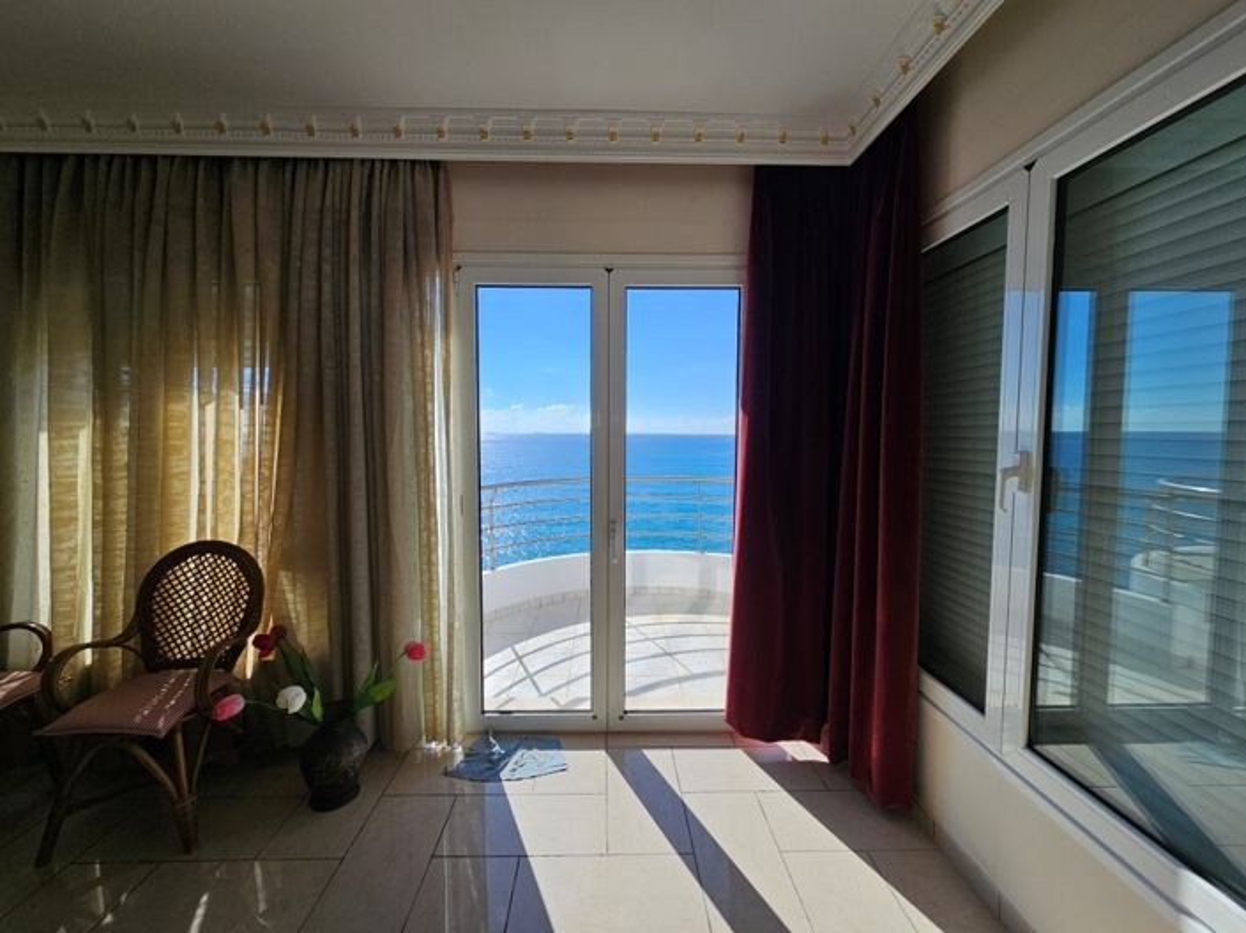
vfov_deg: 89.9
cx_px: 623
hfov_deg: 106.2
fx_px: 468
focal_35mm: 13
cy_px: 466
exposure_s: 1/1889
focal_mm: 2.2
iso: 50
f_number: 2.2
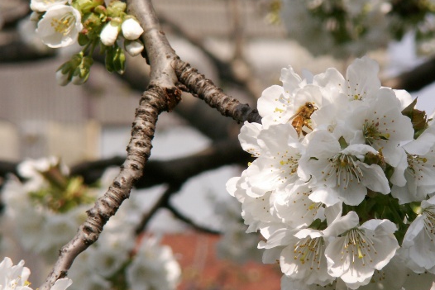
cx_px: 318
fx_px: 3481
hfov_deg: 7.1
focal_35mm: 288
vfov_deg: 4.8
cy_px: 147
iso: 50
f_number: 5
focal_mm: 29.77
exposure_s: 1/400
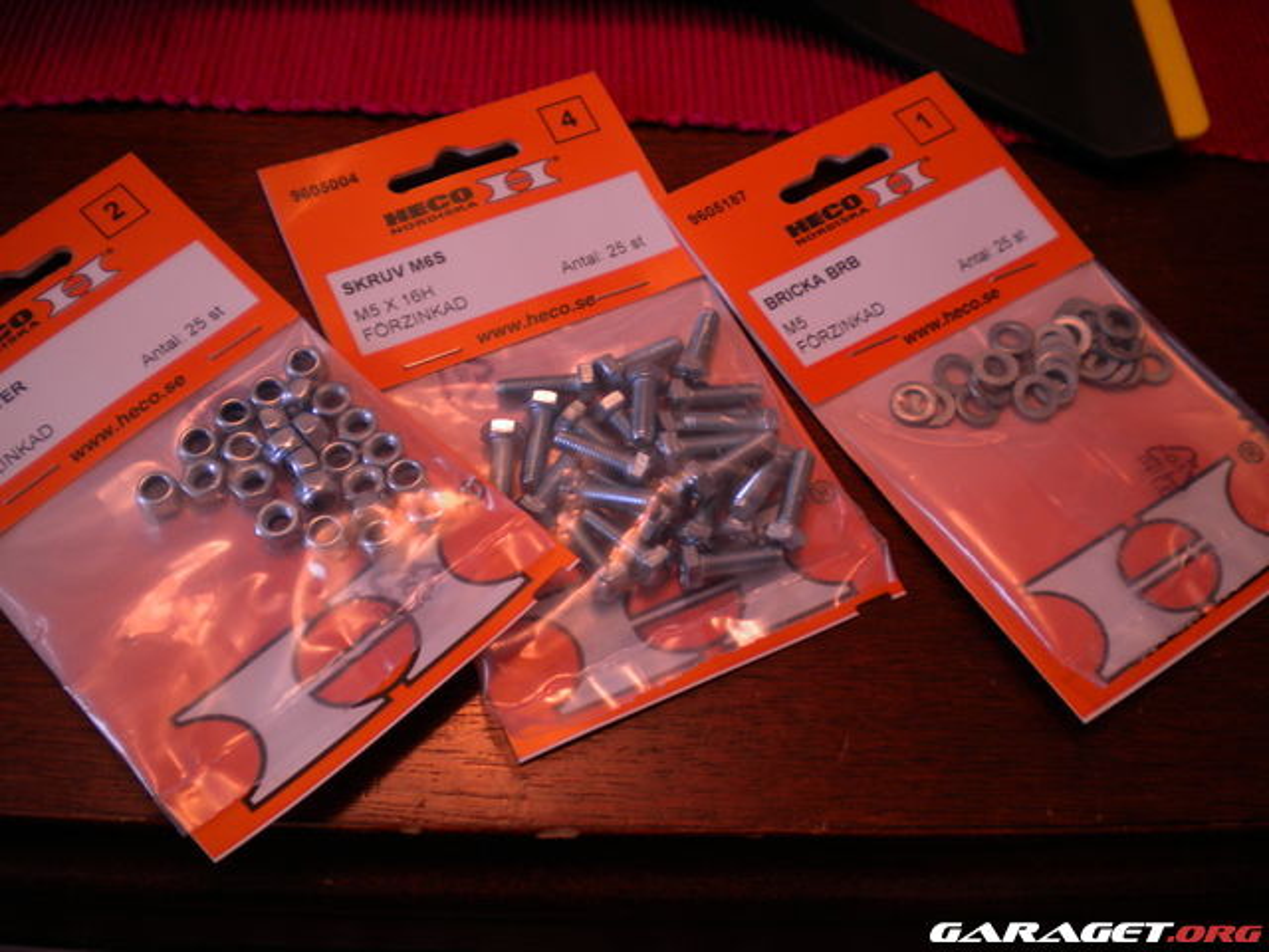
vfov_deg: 40.7
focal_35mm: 35
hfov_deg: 52.6
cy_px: 476
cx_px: 634
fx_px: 1283
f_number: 3.1
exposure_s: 1/12.4
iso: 80
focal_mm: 6.3
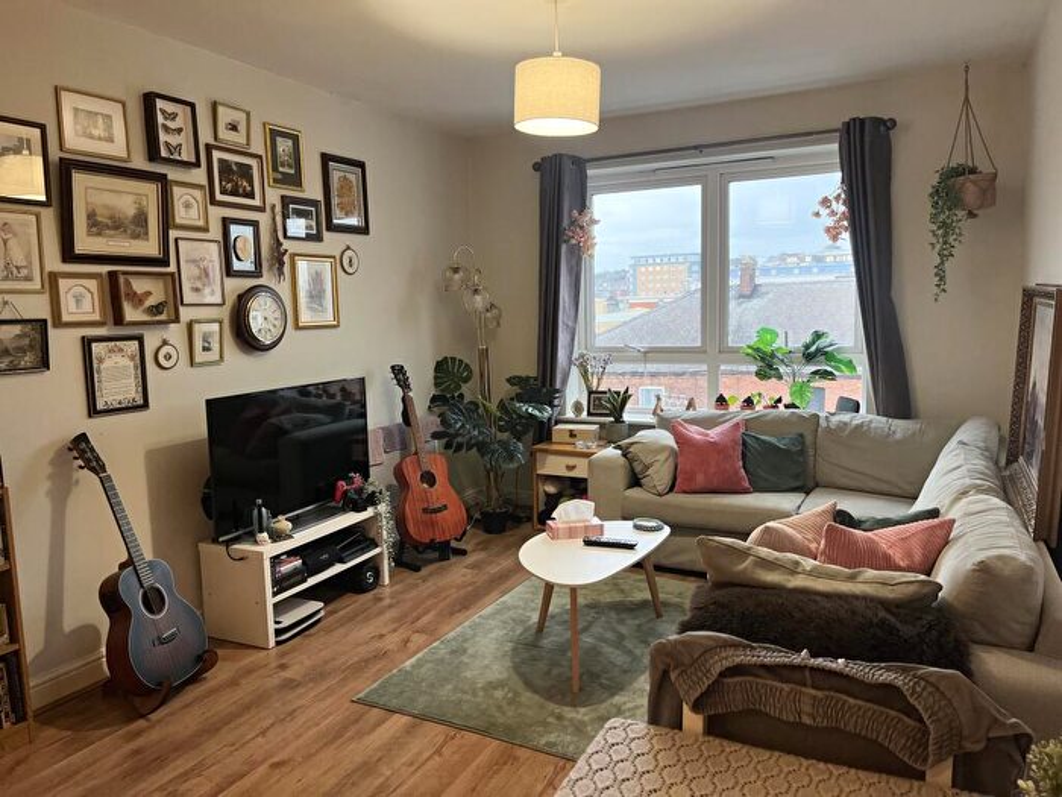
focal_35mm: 26
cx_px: 531
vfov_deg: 53.1
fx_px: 798
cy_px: 398
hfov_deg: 67.3
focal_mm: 5.1
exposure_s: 1/100
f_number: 1.6
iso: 125
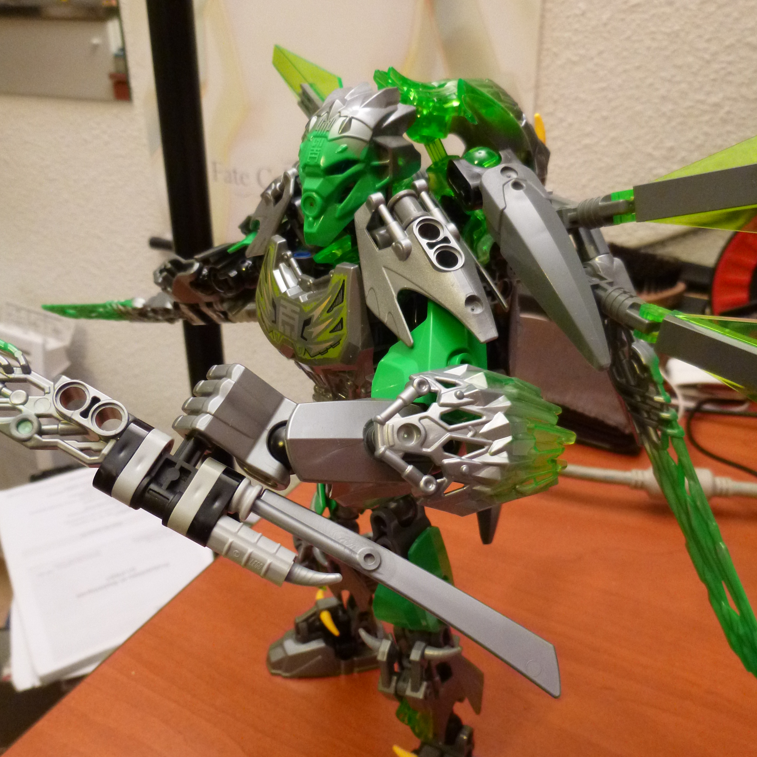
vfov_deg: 54.0
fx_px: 742
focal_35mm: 30
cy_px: 393
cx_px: 382
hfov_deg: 54.0
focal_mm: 4.5
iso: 400
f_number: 3.1
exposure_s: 1/15
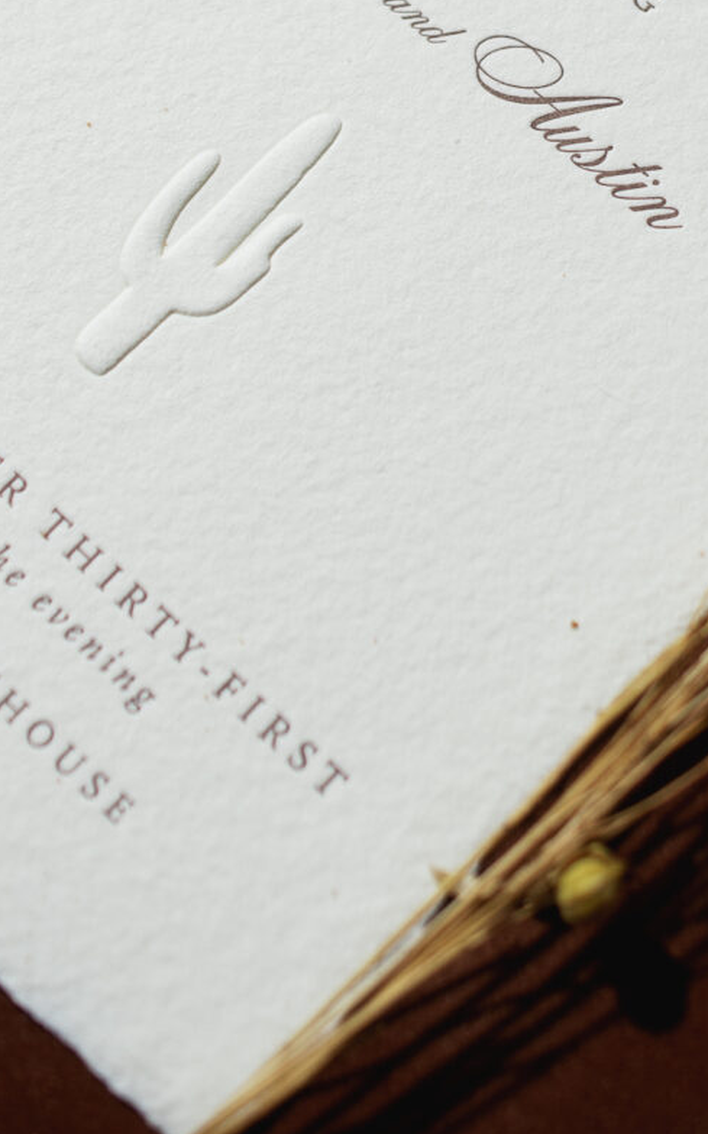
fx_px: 3707
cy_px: 49
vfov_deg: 17.1
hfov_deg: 10.9
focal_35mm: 120
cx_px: 527
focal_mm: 40
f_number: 4
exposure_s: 1/100
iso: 100
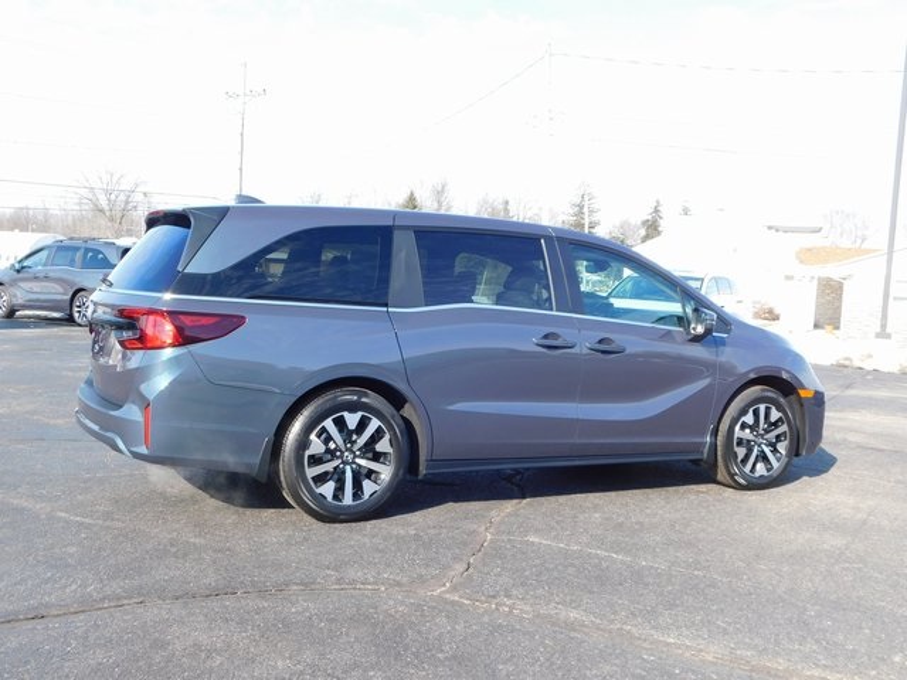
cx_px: 454
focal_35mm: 36
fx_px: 943
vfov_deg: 39.7
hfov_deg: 51.4
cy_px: 340
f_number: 3.5
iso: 125
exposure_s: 1/640
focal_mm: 6.3
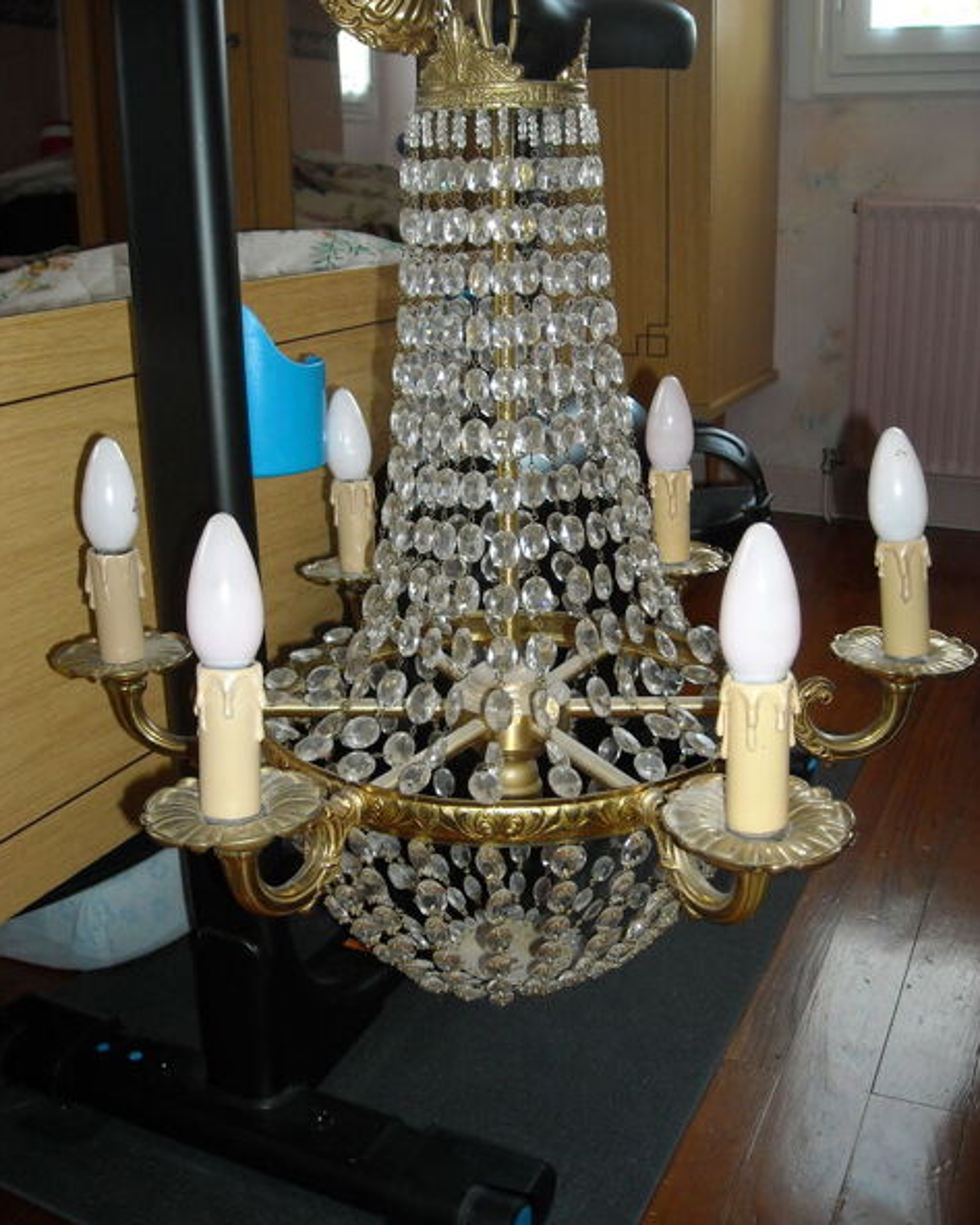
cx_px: 491
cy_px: 578
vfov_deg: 49.1
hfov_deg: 40.1
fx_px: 1341
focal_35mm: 37
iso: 200
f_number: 2.8
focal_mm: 5.7
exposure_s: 1/60
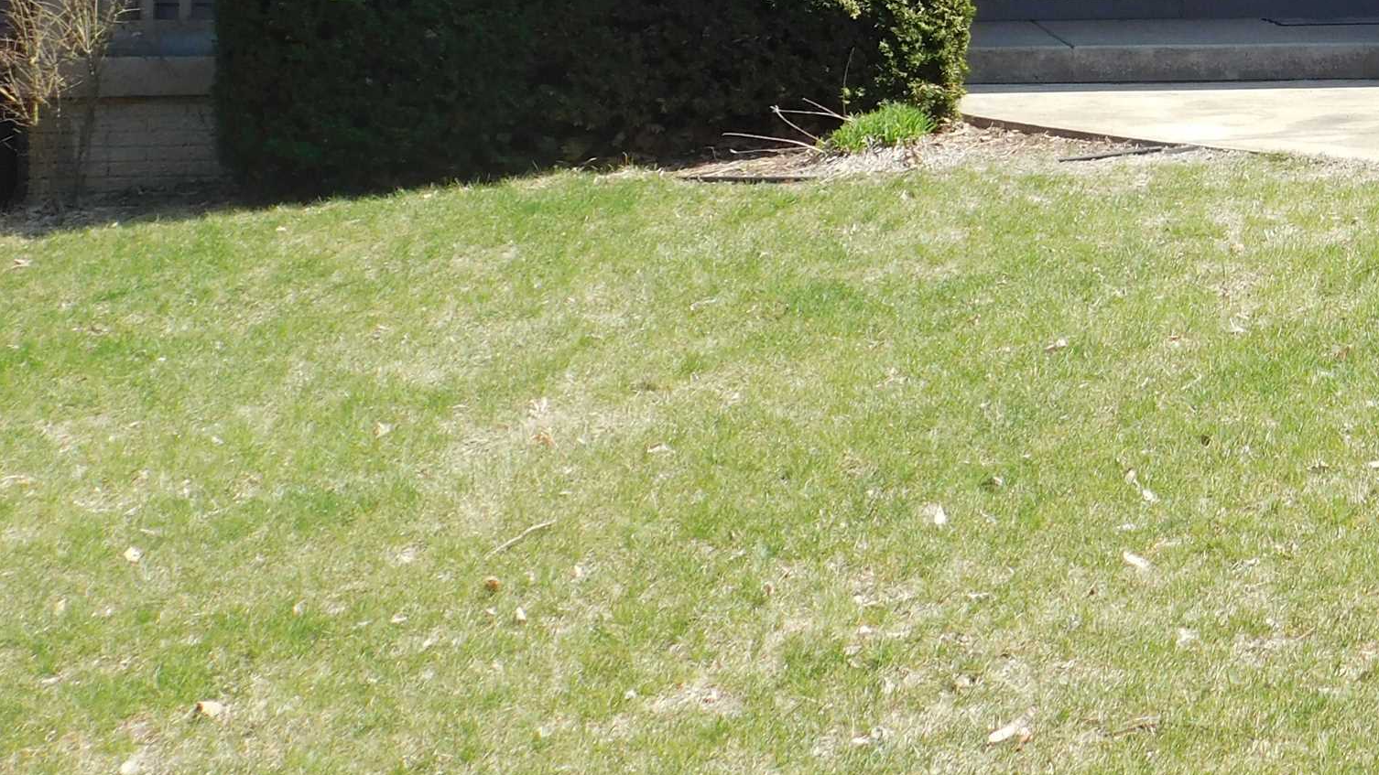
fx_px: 2925
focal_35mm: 80
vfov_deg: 14.6
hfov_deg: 25.3
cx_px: 1376
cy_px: -180
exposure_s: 1/640
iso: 125
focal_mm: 6.3
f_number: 3.5
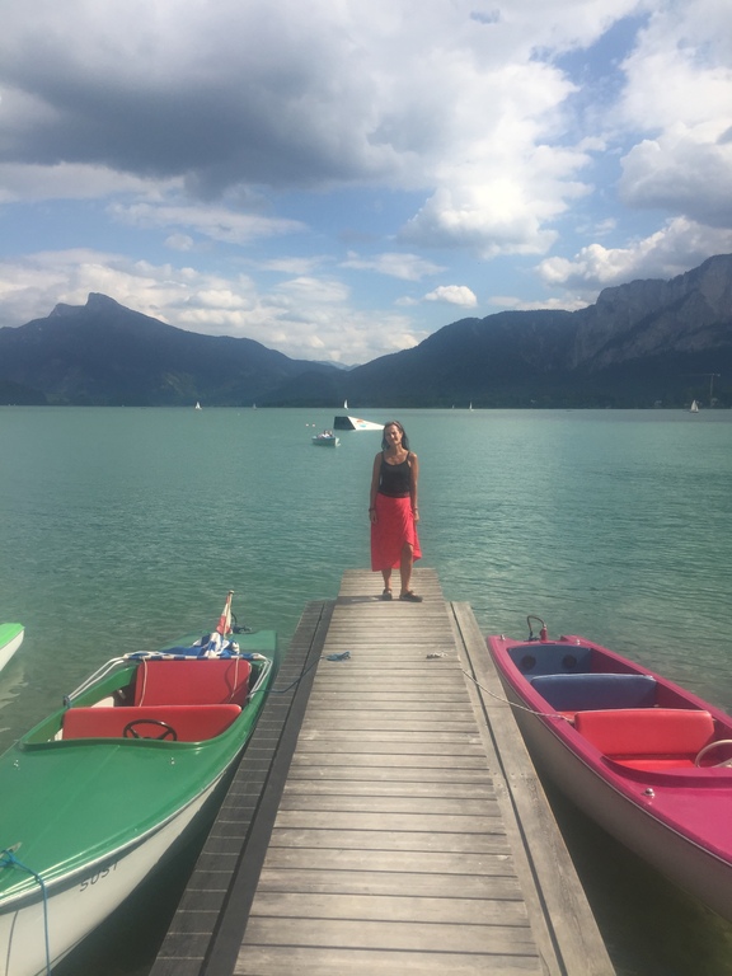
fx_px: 818
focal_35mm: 29
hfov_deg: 48.2
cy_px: 488
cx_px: 366
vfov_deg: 61.7
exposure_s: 1/2639
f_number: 2.2
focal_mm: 4.15
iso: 32
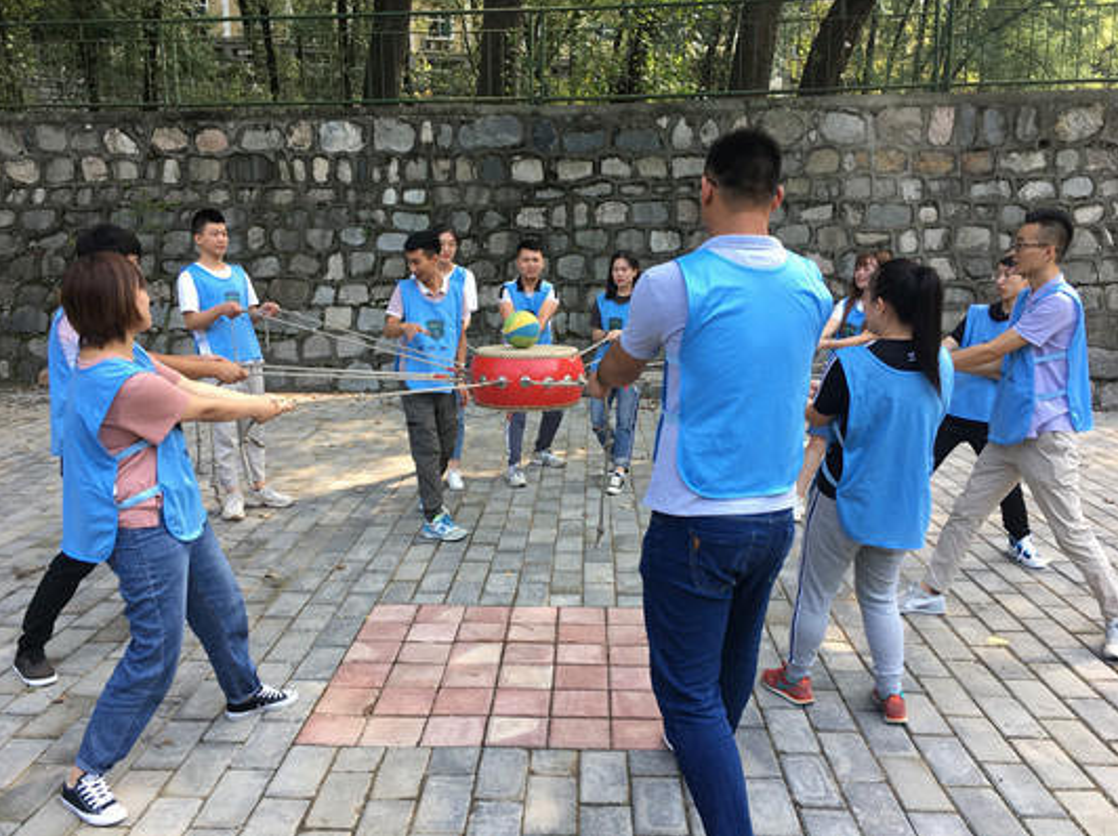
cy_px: 410
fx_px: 968
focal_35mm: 30
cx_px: 557
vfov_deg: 46.7
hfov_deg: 60.0
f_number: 2.2
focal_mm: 4.15
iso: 25
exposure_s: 1/110
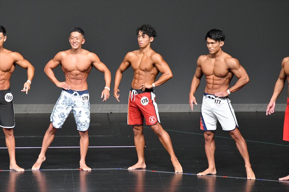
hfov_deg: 6.9
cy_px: 96
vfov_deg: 4.6
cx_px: 144
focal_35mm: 300
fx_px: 2407
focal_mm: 200
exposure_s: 1/400
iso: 5000
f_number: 5.6
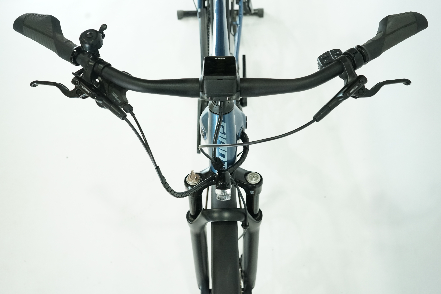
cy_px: 147
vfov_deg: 35.9
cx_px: 220
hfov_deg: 51.9
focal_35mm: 37
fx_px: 453
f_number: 5.6
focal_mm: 37
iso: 2500
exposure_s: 1/200
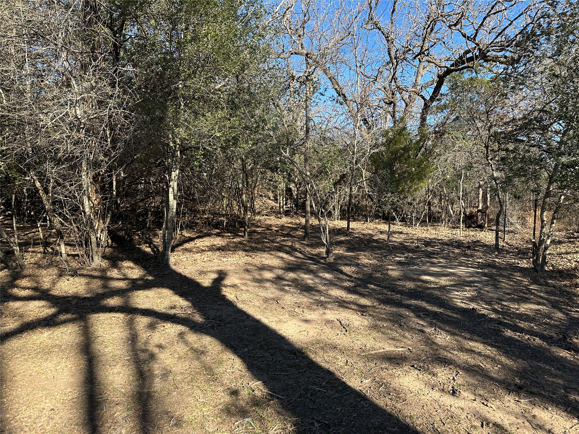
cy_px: 217
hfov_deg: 71.6
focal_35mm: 24
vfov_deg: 56.8
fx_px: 401
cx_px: 290
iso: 80
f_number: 1.78
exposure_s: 1/1495
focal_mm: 6.86
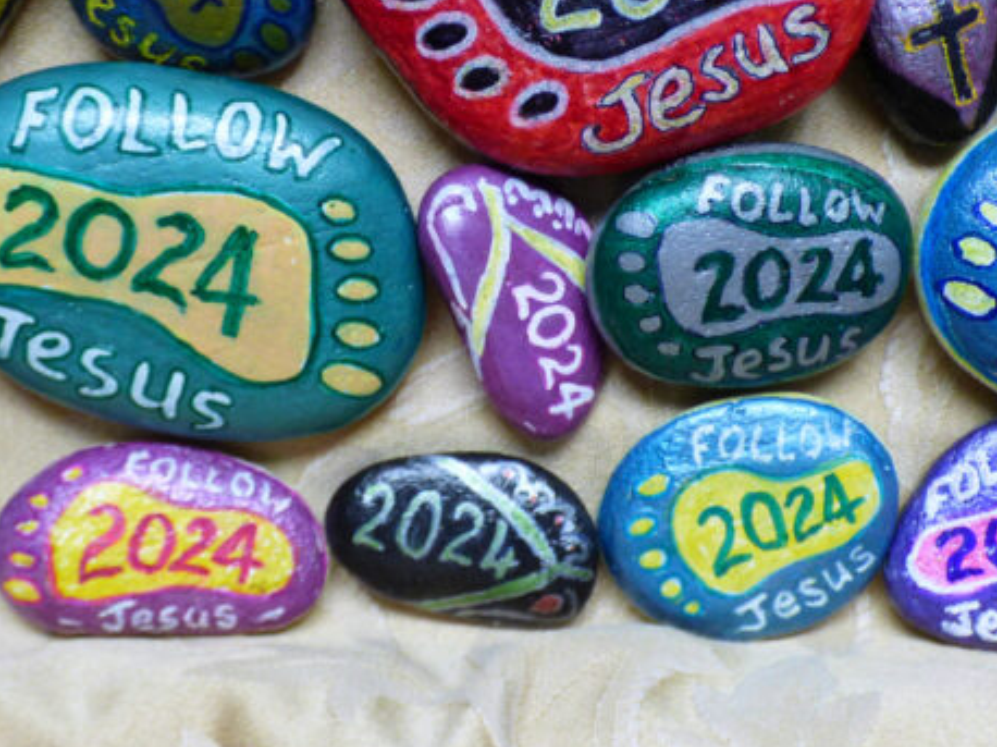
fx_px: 1353
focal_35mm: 47
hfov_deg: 40.4
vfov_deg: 30.0
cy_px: 130
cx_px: 518
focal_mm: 4.83
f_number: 3.2
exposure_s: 1/30
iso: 400
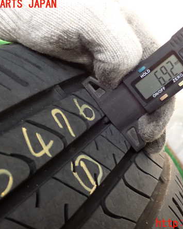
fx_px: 393
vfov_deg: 32.5
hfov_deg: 26.1
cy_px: 114
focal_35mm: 58
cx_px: 118
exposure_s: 1/125
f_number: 2.9
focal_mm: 7.84
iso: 200
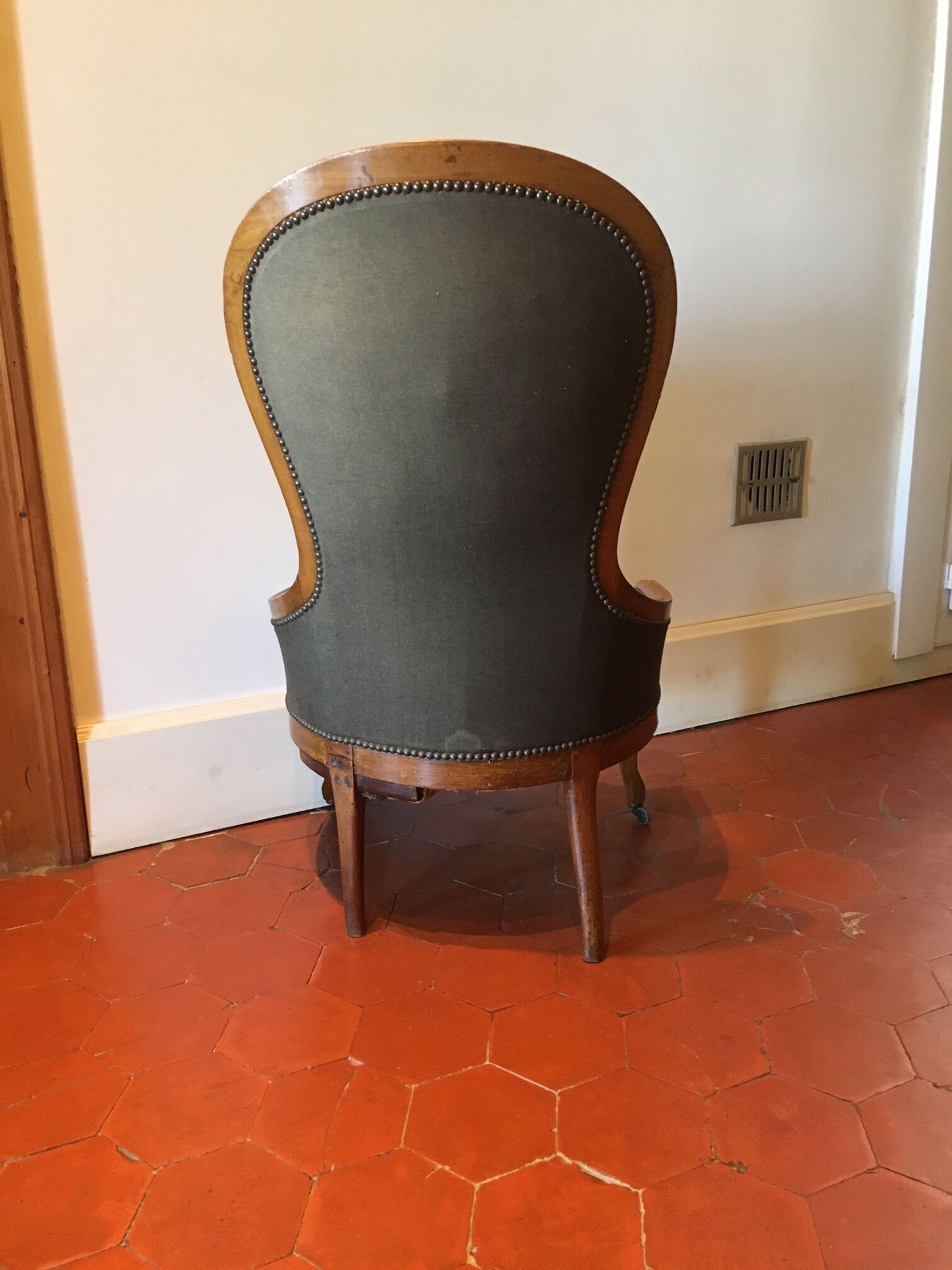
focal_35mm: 29
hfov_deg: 48.2
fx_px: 1063
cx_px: 476
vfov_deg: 61.7
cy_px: 635
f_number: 2.2
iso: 200
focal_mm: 4.15
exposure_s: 1/20
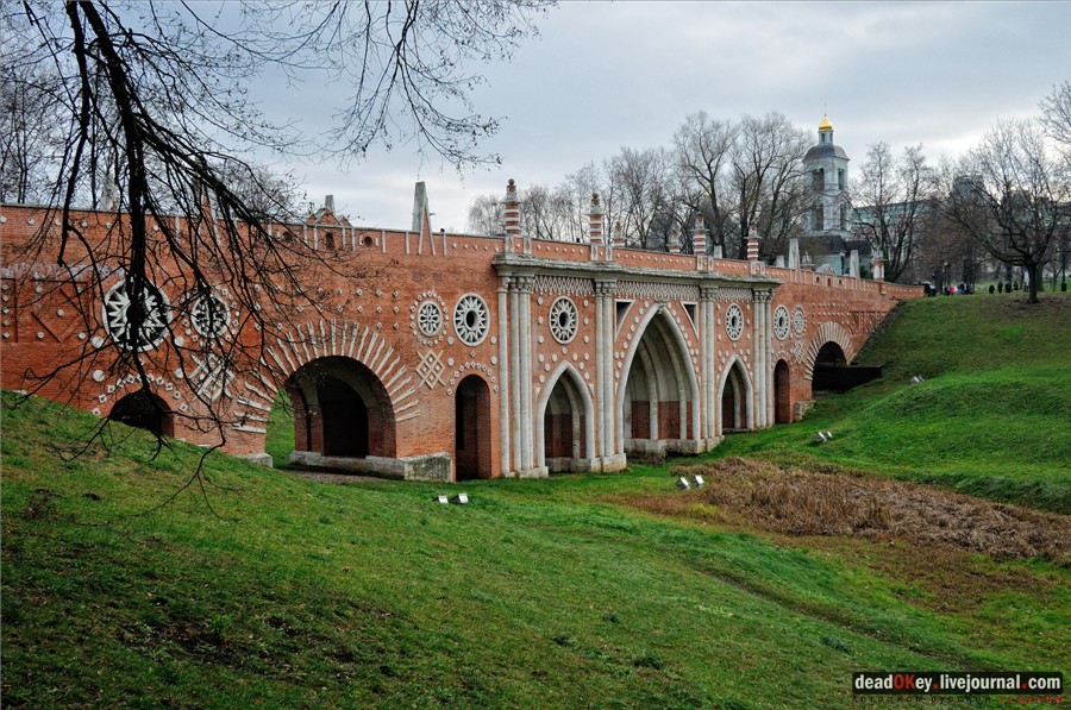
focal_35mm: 33
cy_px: 355
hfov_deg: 57.3
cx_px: 536
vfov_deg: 39.8
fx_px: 980
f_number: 7.1
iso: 400
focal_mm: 22
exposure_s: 1/400
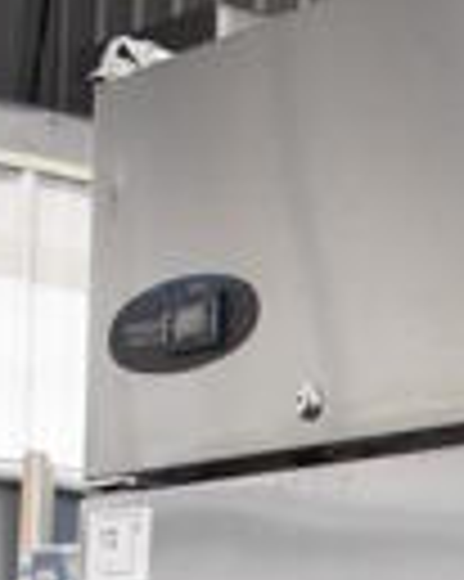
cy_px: 1544
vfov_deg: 9.3
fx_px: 3076
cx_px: 1059
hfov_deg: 8.0
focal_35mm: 179
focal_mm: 18
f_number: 3.5
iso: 1400
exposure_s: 1/125
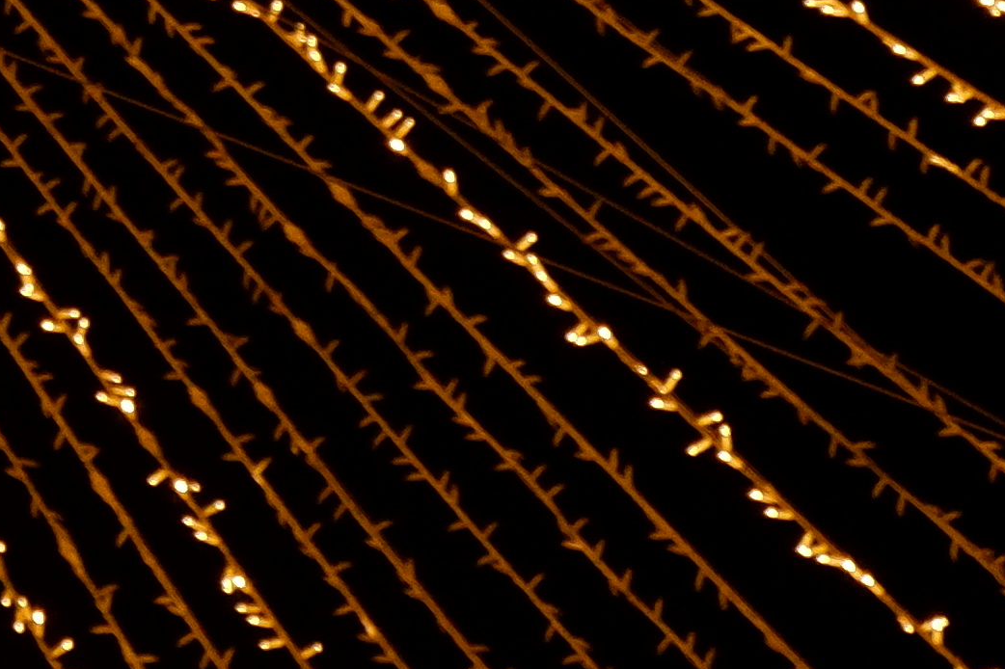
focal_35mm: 432
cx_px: -1004
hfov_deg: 4.7
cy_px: -1132
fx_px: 12055
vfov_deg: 3.1
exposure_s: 1/105
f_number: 5.6
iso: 1600
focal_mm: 50
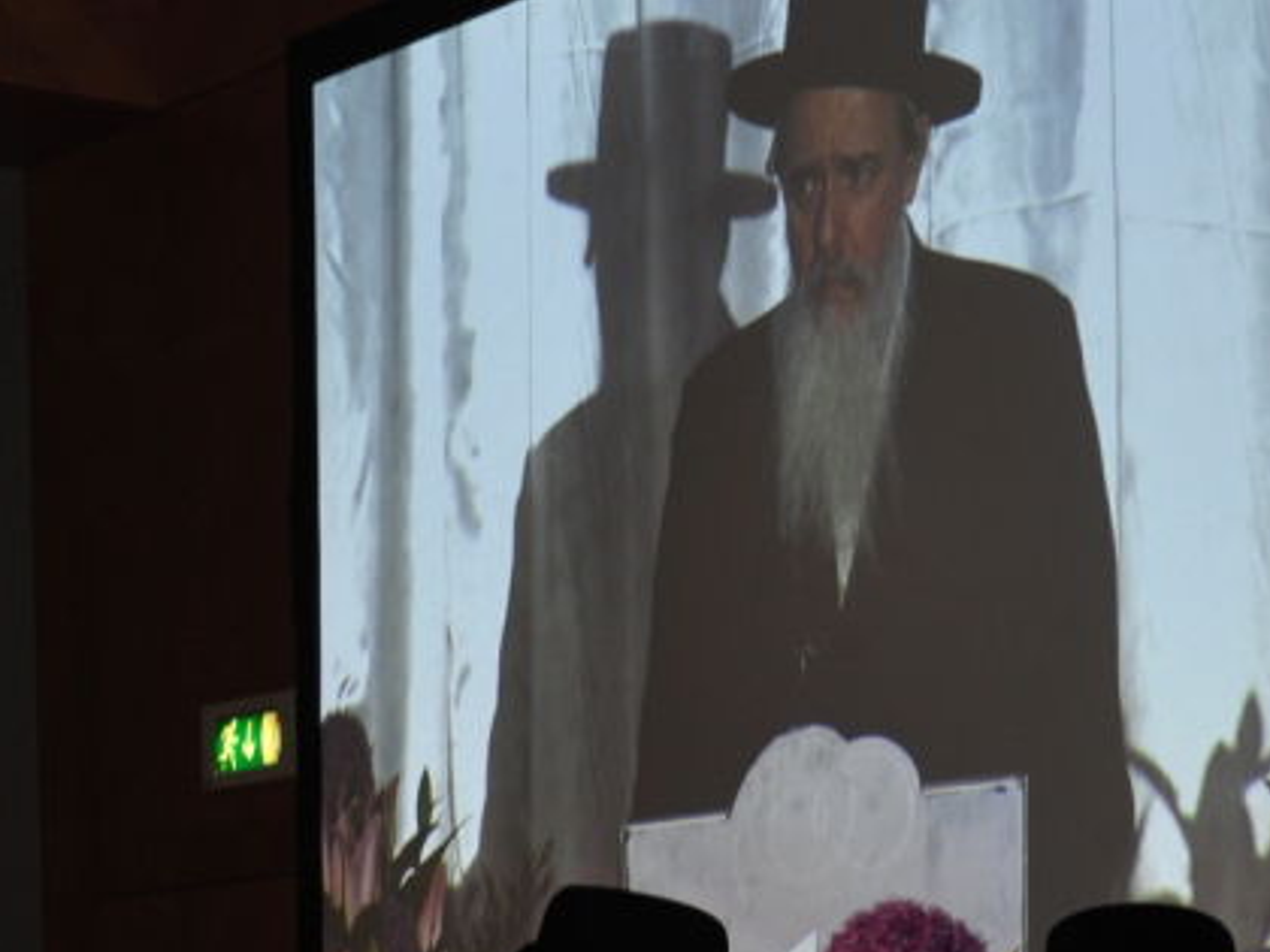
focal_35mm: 103
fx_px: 3779
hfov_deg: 18.3
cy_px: 786
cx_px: 1415
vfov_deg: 14.3
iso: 640
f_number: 6.3
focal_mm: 44
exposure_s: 1/60
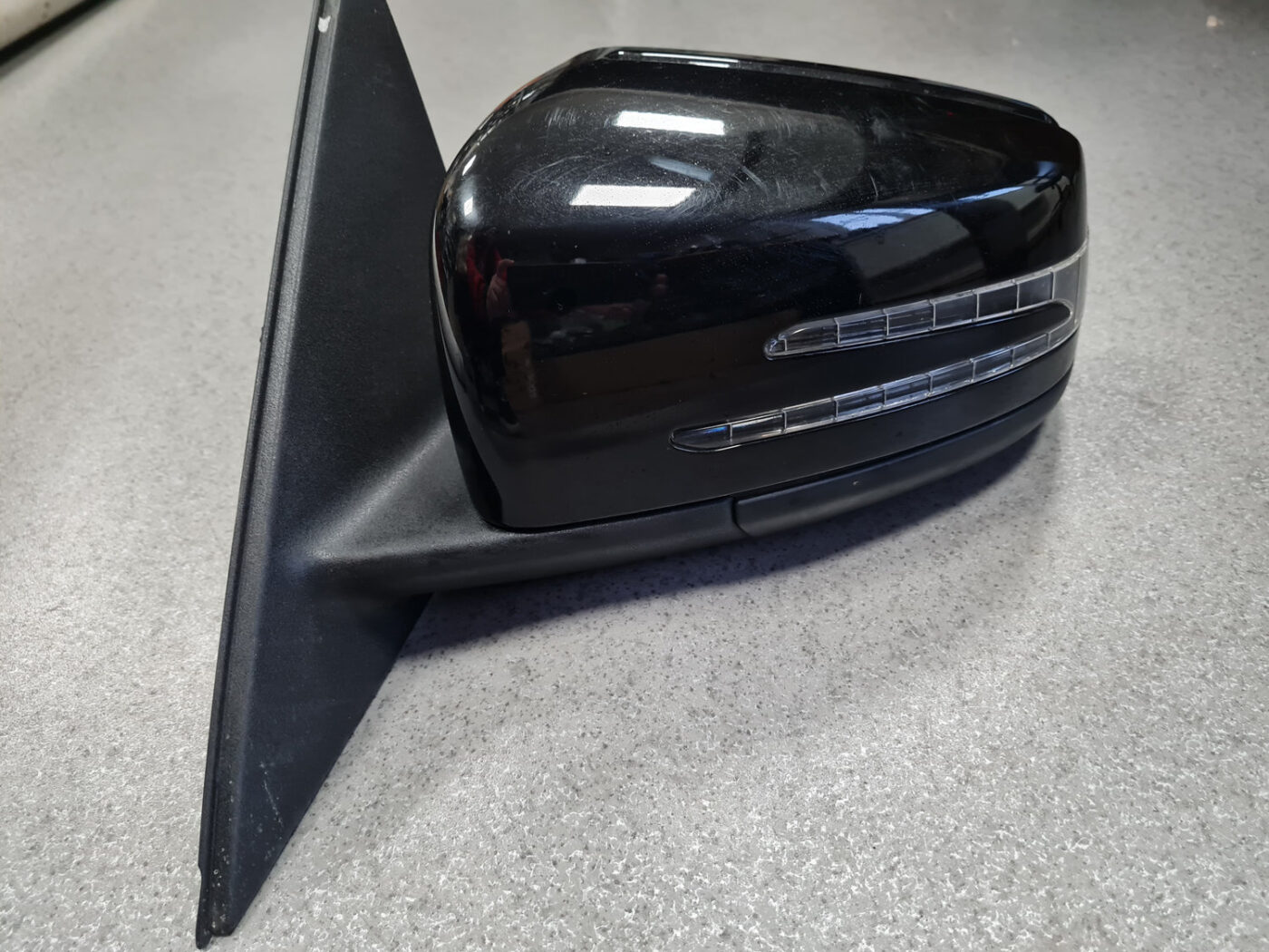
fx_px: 953
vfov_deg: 53.1
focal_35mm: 26
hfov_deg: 67.3
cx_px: 634
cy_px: 476
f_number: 1.8
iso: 250
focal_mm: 5.4
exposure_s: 1/50
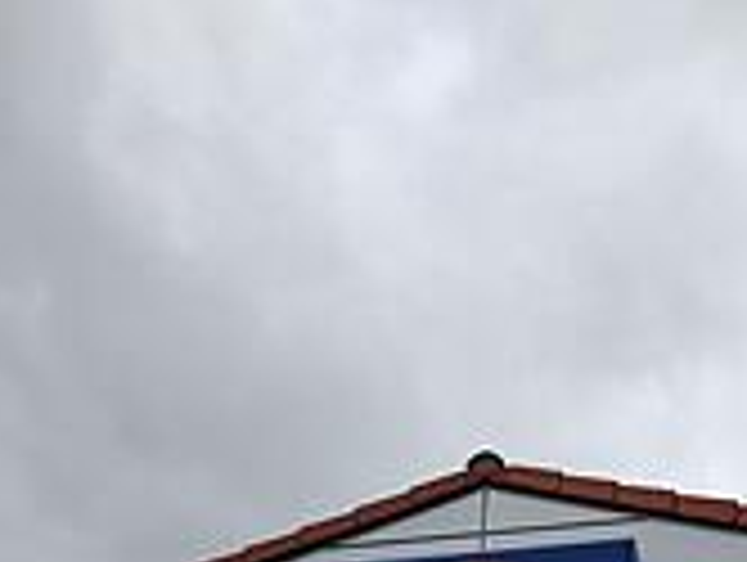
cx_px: 540
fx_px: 1145
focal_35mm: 53
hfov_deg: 35.5
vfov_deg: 25.9
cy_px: 584
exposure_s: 1/334
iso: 100
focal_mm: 4.71
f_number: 1.7
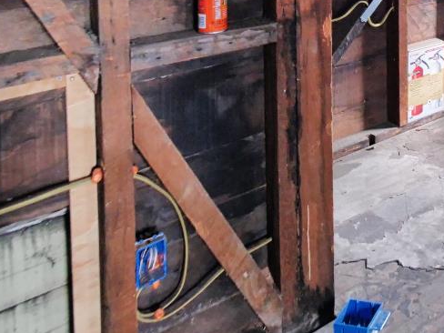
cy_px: -111
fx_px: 552
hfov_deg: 33.1
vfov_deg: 27.4
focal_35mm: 43
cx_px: 570
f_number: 2.8
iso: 800
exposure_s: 1/80
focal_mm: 7
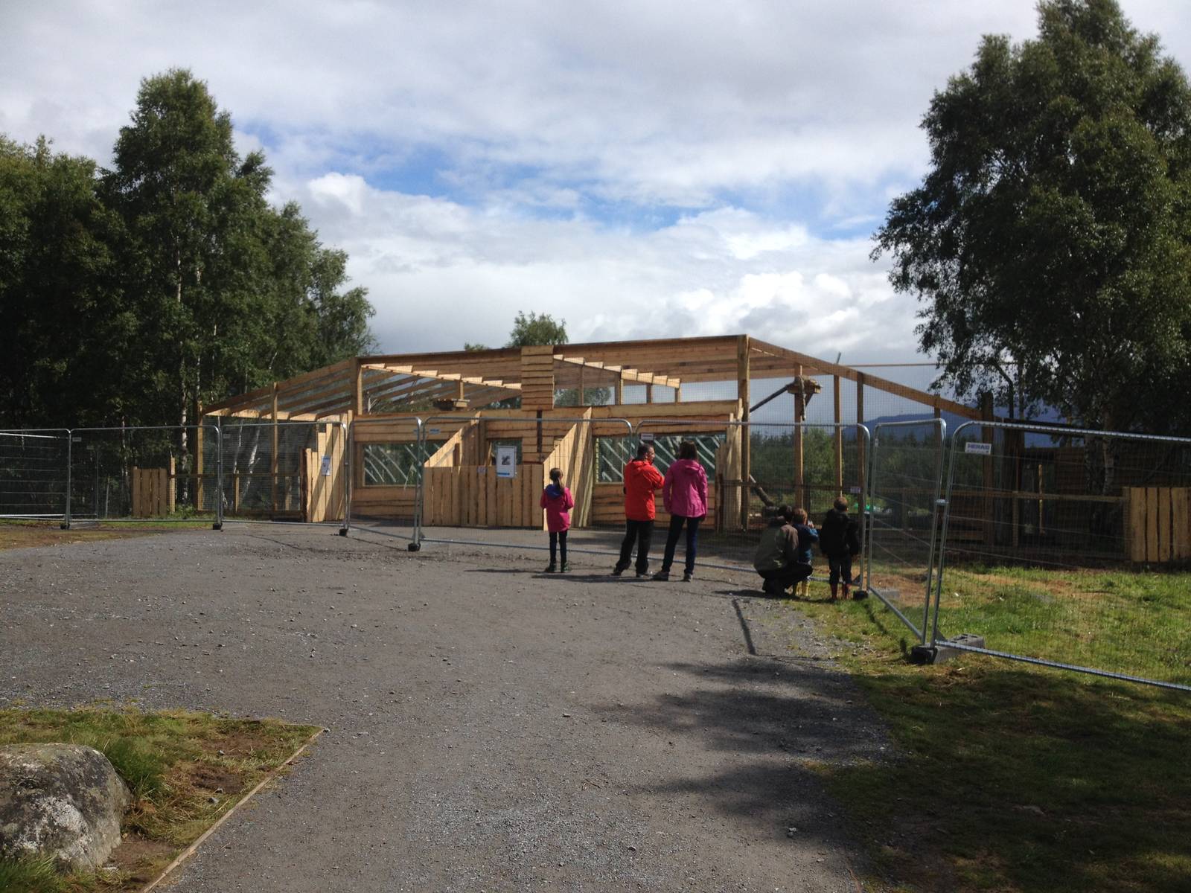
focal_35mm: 35
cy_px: 446
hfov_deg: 52.6
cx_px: 596
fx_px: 1204
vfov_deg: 40.7
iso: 50
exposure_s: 1/2632
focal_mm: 4.28
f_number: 2.4
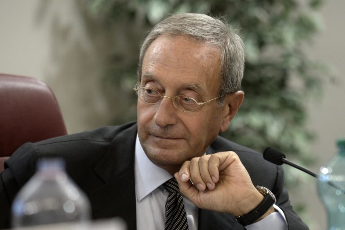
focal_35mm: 200
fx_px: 1915
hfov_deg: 10.3
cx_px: 172
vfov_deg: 6.9
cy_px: 115
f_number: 4
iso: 2500
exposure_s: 1/200
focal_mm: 200
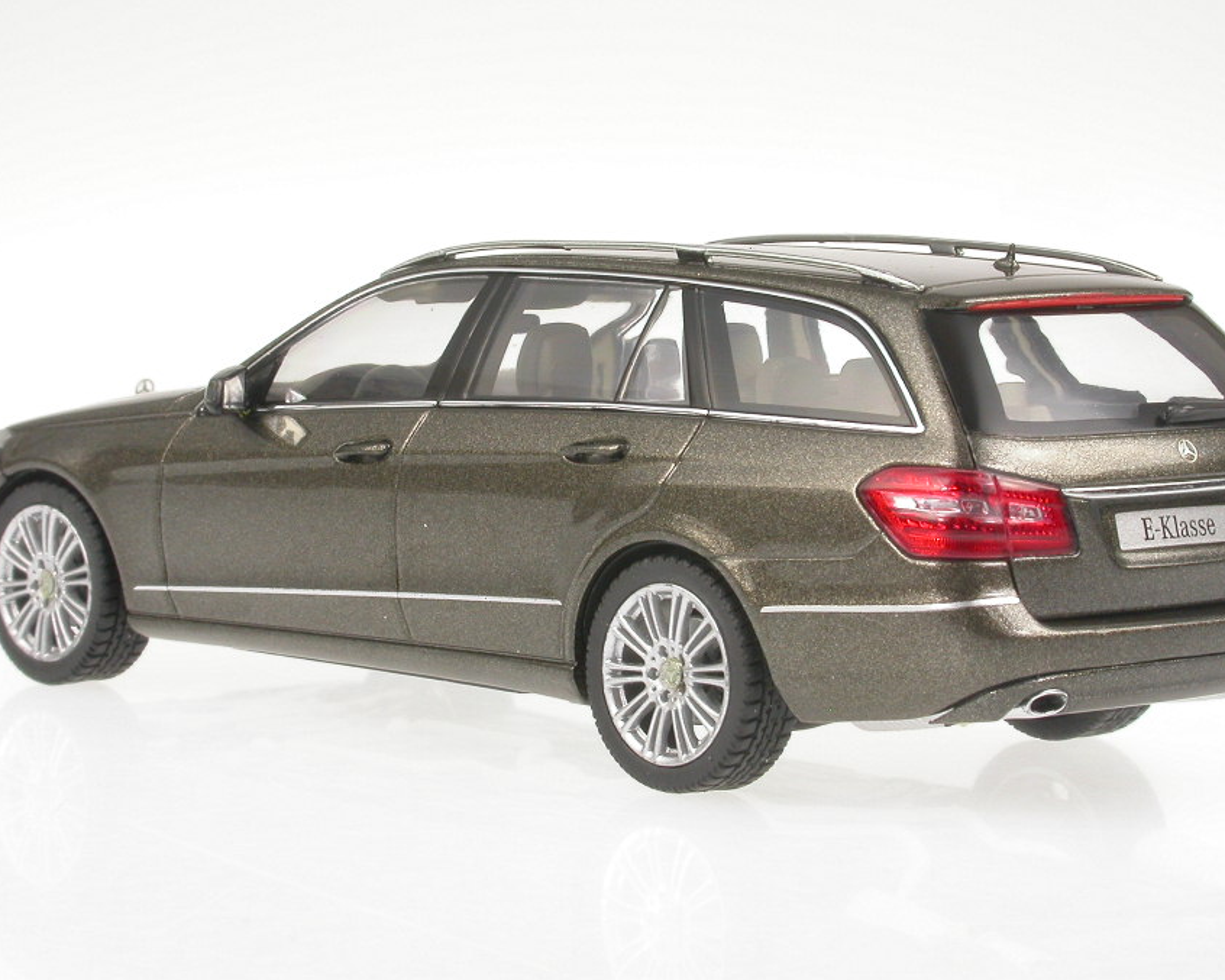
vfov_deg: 12.4
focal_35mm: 124
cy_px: 427
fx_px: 4496
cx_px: 650
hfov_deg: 15.5
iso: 100
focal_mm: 21.8
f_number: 10.4
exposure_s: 1/6.6
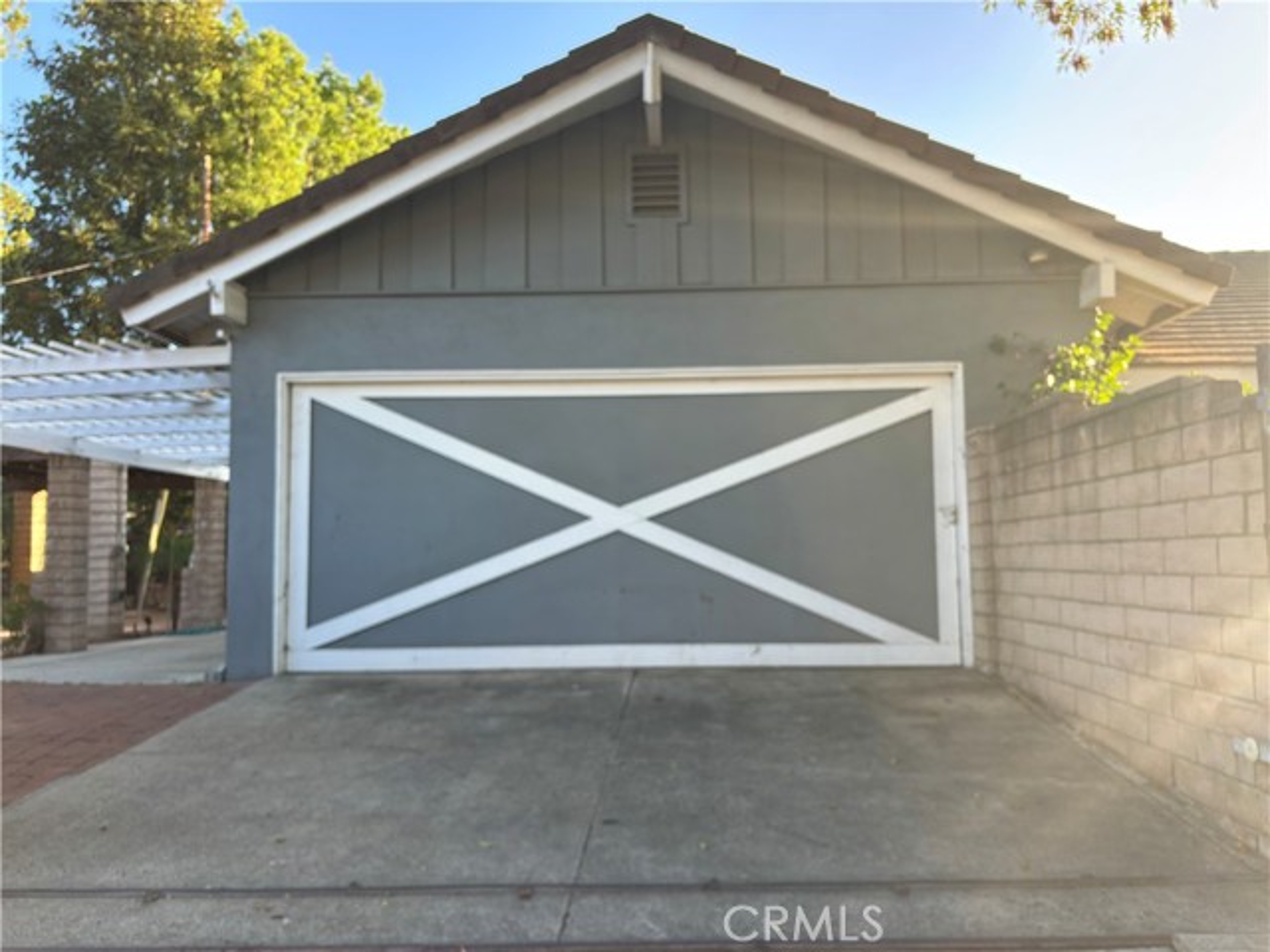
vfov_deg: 53.1
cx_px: 635
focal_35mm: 26
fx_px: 954
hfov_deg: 67.3
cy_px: 476
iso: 32
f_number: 1.6
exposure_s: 1/127
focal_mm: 5.96
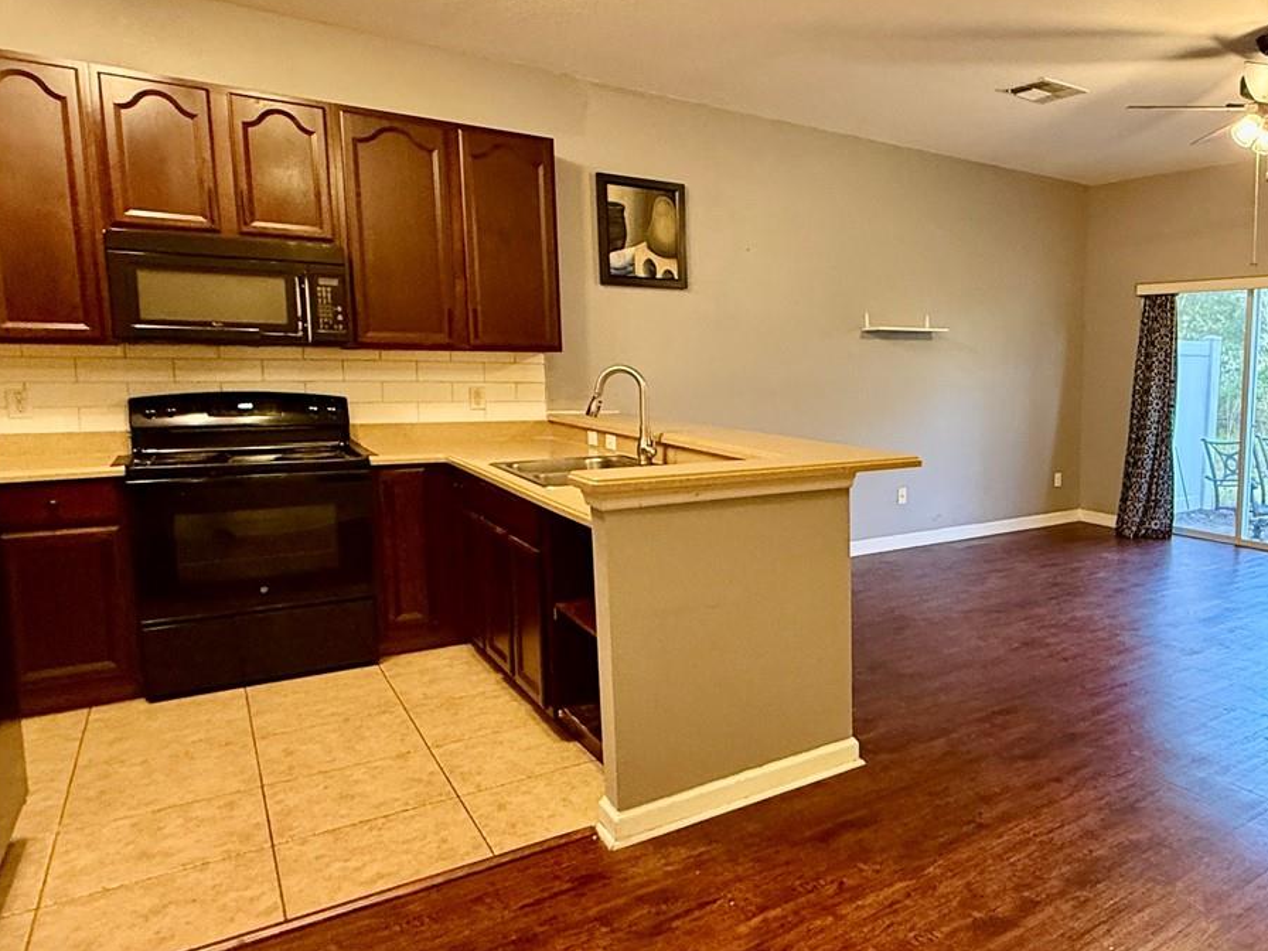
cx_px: 984
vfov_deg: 54.9
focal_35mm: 25
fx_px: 916
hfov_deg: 64.3
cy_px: 467
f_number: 2.2
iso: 320
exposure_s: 1/60
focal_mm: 2.22
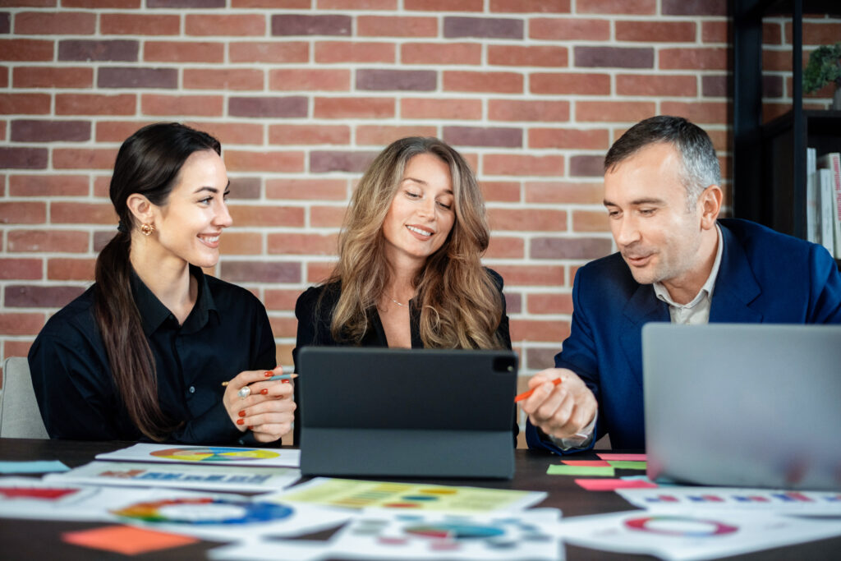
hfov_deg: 39.6
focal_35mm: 50
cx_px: 420
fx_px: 1168
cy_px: 280
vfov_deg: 27.0
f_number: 2.2
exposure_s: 1/200
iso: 640
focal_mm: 50
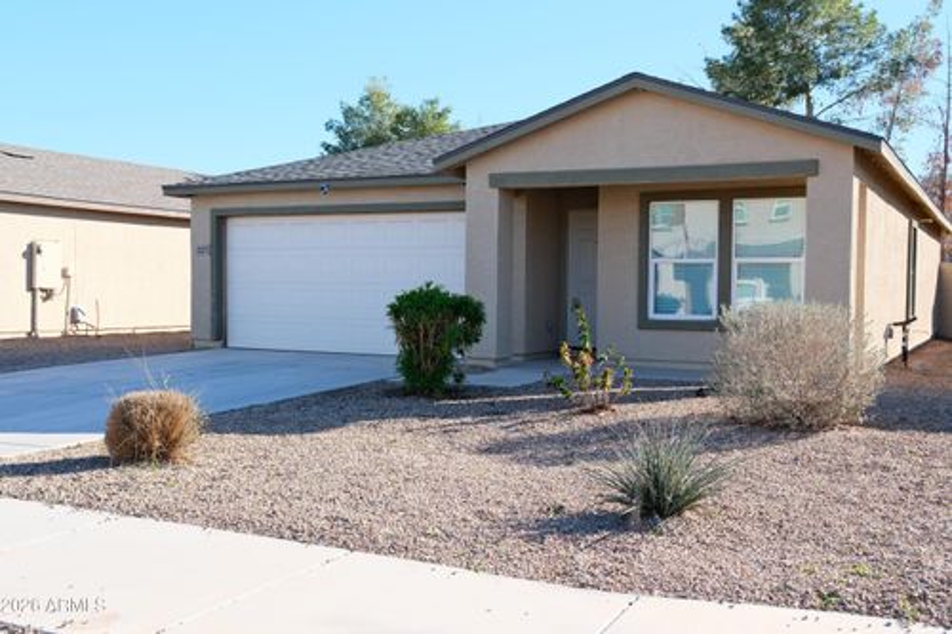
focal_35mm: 36
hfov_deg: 53.1
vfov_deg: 36.8
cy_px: 317
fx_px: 952
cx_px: 476
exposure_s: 1/300
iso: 250
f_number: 5.6
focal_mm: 24.1
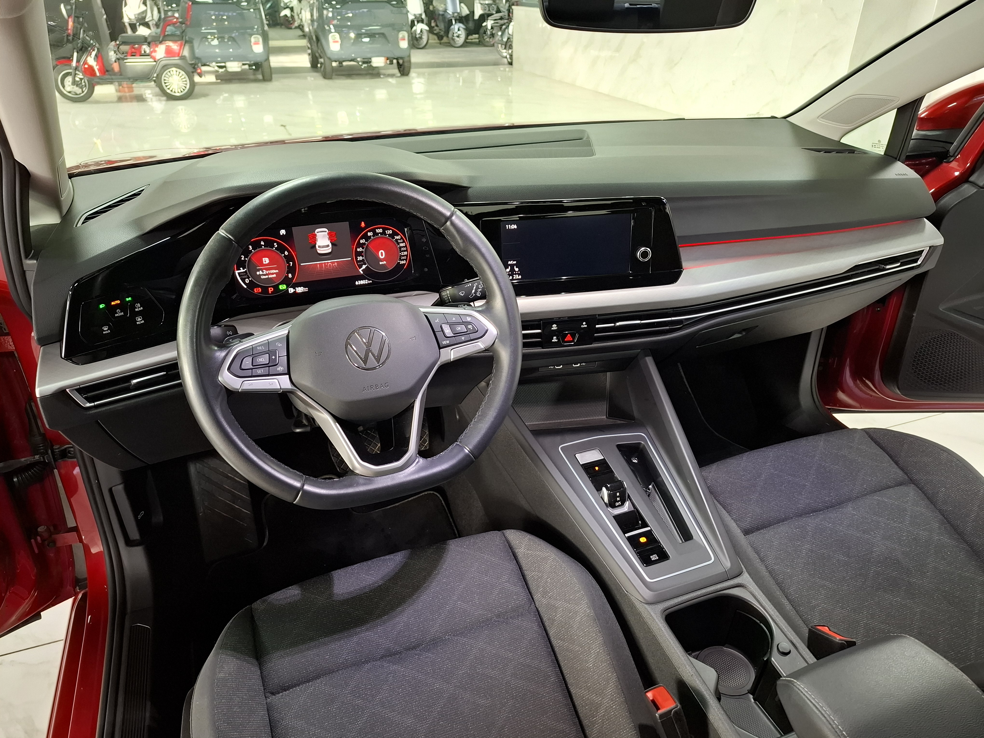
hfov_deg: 73.9
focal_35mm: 23
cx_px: 492
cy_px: 369
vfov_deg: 58.9
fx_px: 654
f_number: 1.8
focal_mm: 5.54
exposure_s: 1/25
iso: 400
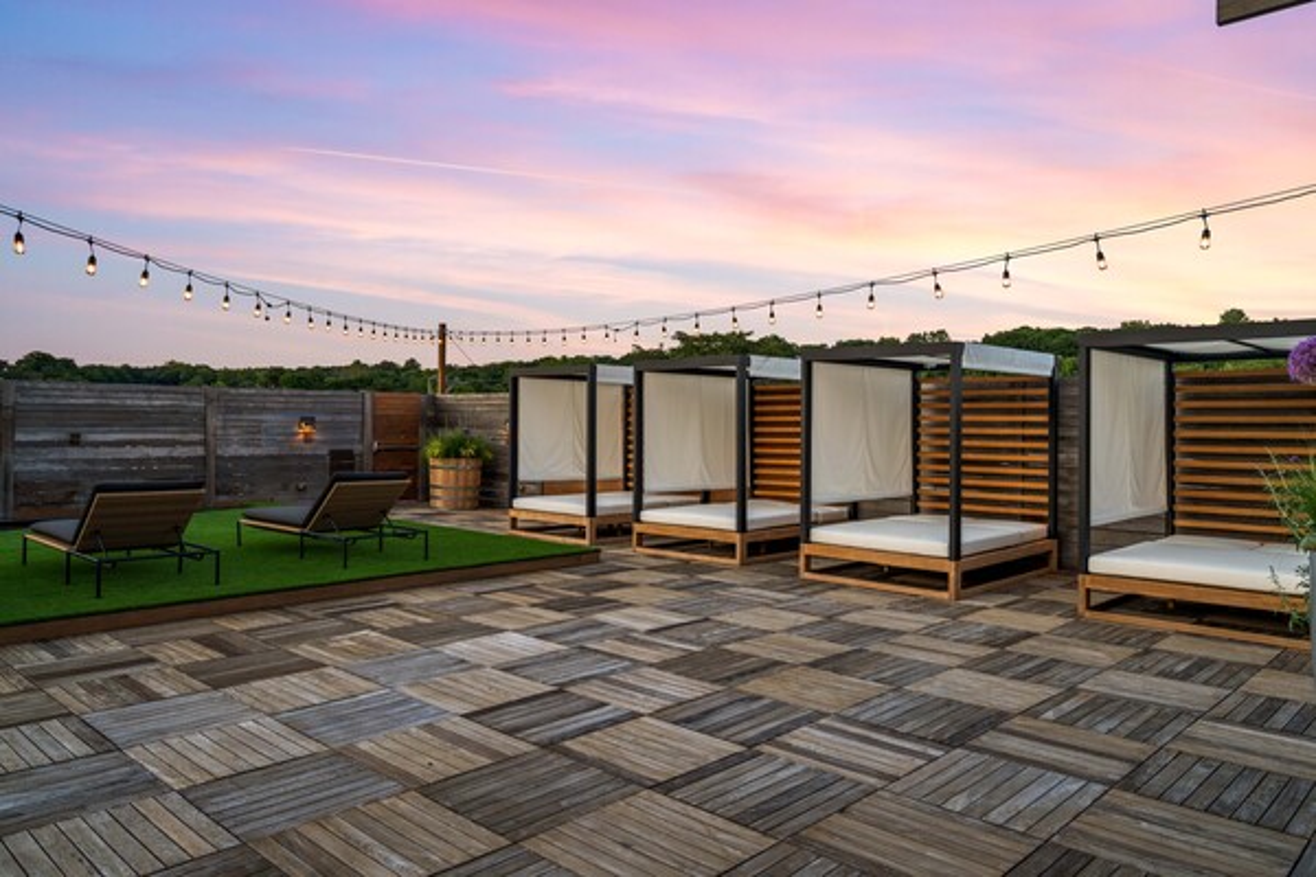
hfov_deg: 71.5
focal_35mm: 25
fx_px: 914
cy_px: 438
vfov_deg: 51.3
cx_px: 658
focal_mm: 25
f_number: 9
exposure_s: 1/8
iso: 320
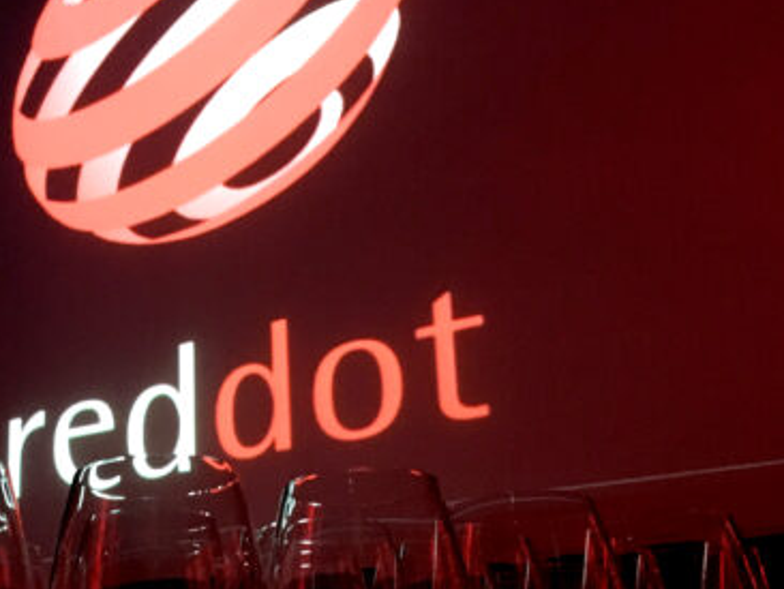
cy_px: 413
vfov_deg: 25.5
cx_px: 189
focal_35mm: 57
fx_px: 1292
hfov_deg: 33.1
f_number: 2.2
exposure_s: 1/17
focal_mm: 4.15
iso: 250
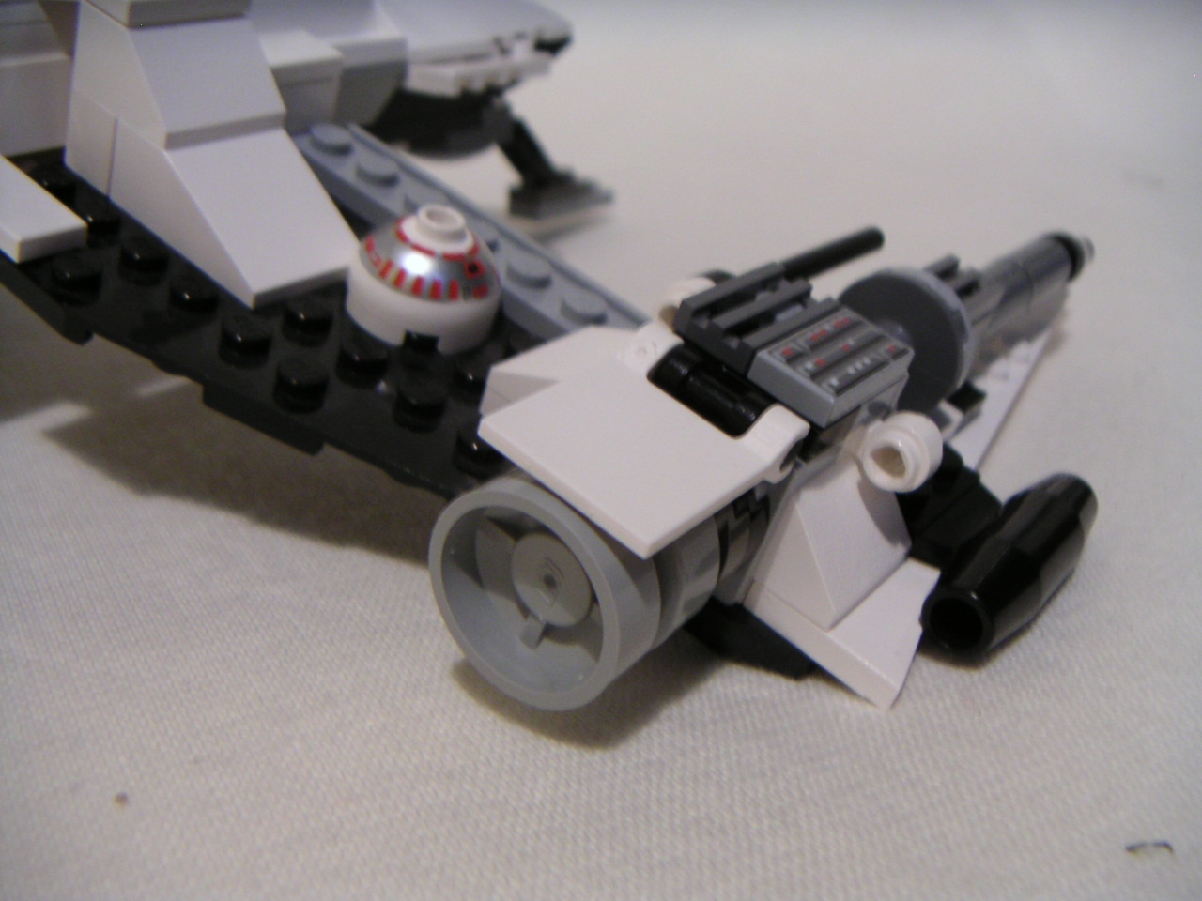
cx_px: 601
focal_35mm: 37
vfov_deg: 38.7
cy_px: 450
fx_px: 1285
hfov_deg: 50.1
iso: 100
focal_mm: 4.8
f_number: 2.8
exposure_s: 1/2
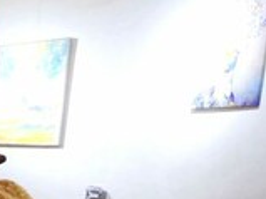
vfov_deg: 18.2
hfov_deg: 14.9
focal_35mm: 75
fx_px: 576
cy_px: 263
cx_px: -378
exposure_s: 1/60
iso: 1250
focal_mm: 7
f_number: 4
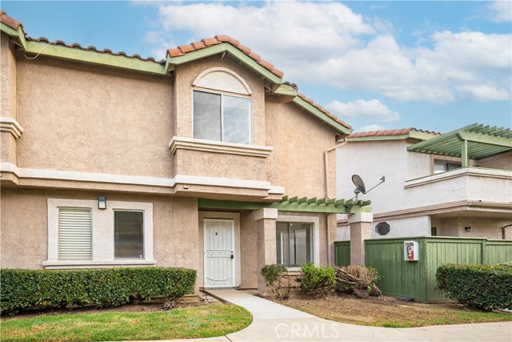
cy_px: 171
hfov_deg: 96.7
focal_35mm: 16
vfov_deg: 73.8
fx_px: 228
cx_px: 256
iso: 200
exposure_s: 1/400
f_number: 3.5
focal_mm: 16
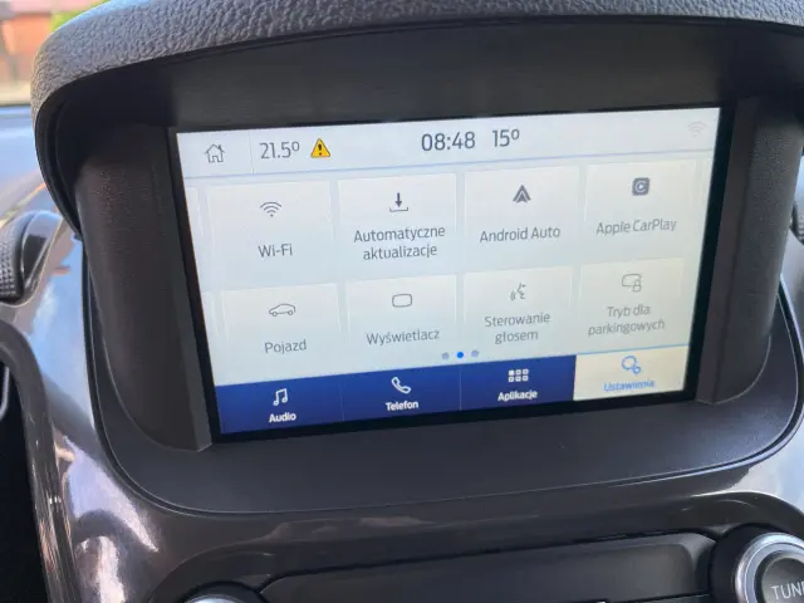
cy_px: 302
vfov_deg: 53.1
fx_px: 604
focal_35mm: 26
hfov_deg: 67.3
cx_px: 402
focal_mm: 4.25
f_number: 1.8
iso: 32
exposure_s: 1/166
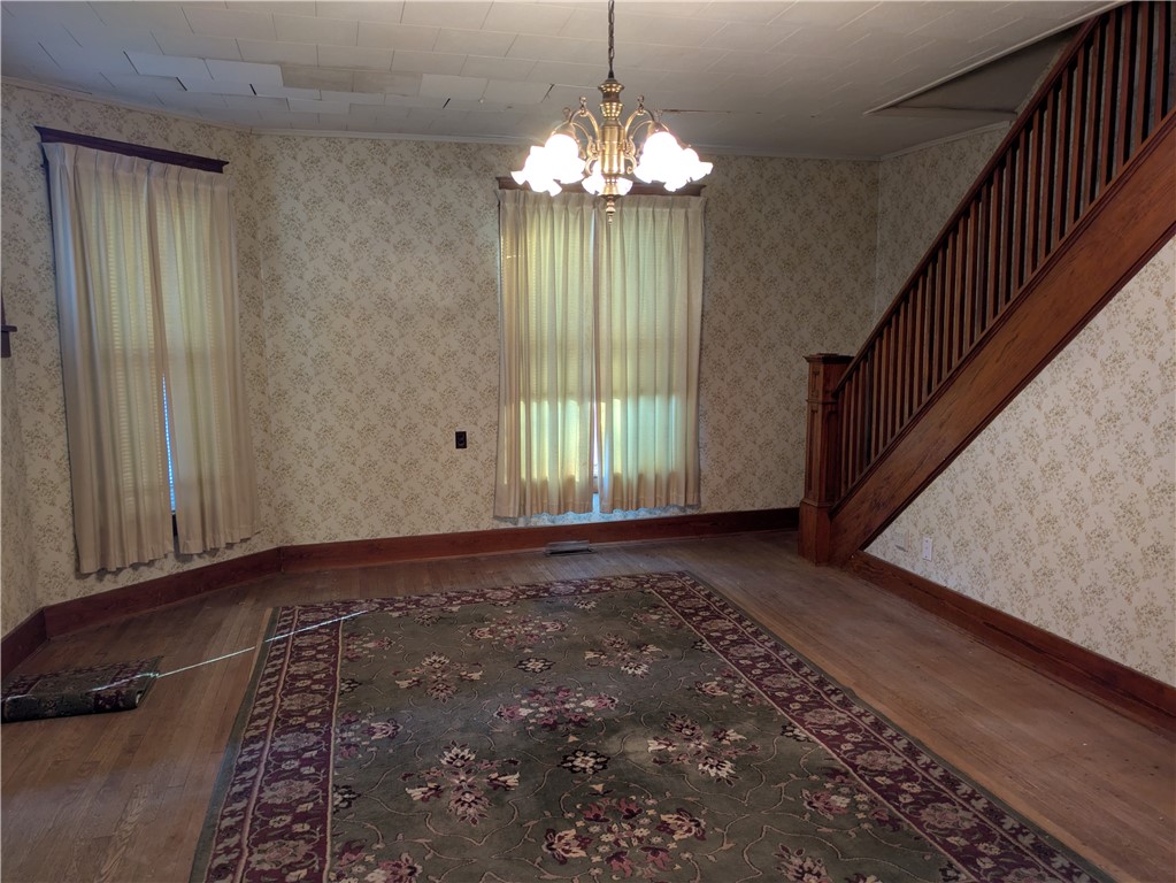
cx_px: 588
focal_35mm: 25
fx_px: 850
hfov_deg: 69.4
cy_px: 442
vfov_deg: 54.9
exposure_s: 1/40
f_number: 1.89
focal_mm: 5.43
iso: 197
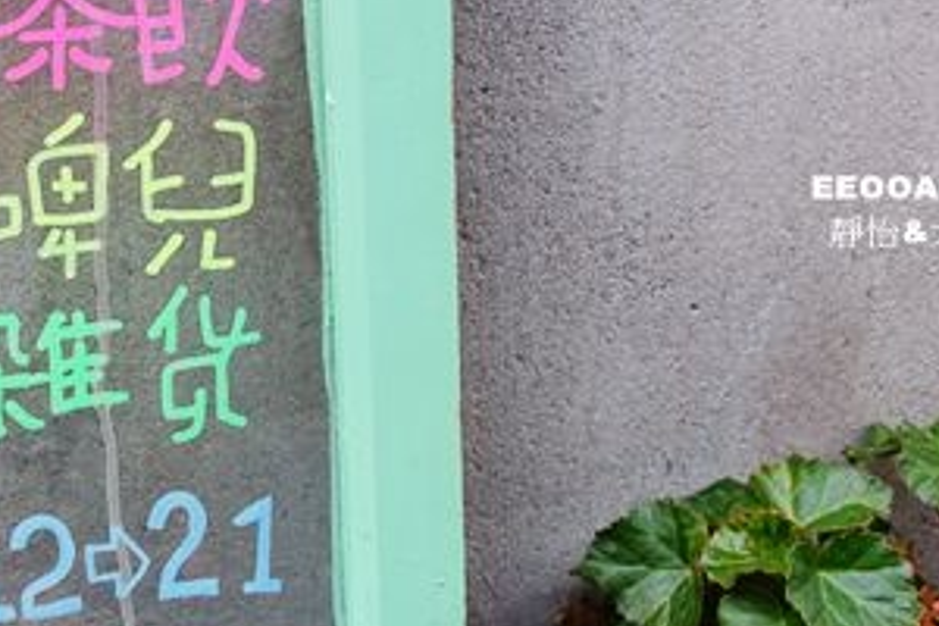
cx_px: 210
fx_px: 1356
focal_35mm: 52
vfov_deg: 25.1
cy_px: 52
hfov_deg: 37.1
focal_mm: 8.8
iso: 125
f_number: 2.8
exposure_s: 1/50
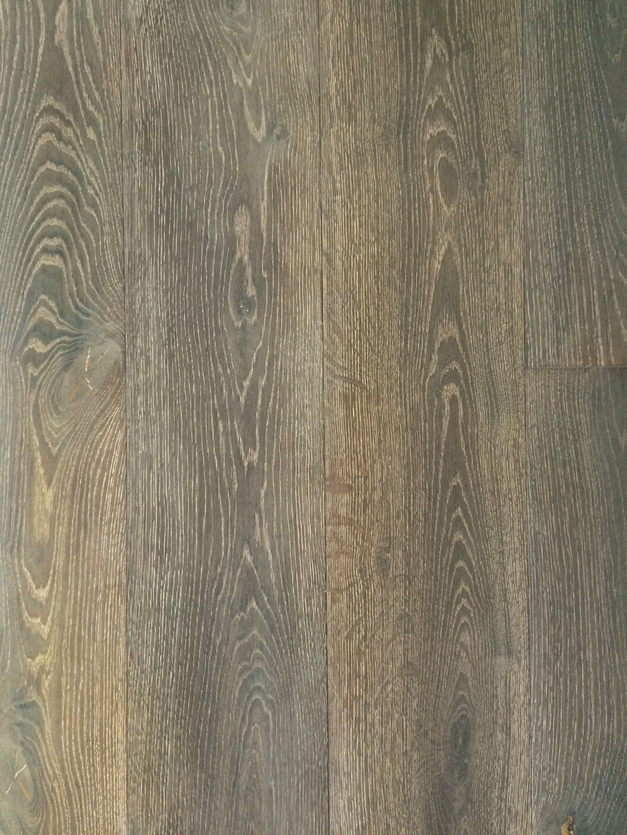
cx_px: 314
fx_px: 700
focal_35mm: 29
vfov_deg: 61.7
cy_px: 418
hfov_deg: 48.2
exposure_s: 1/33
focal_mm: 4.15
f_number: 2.2
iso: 160
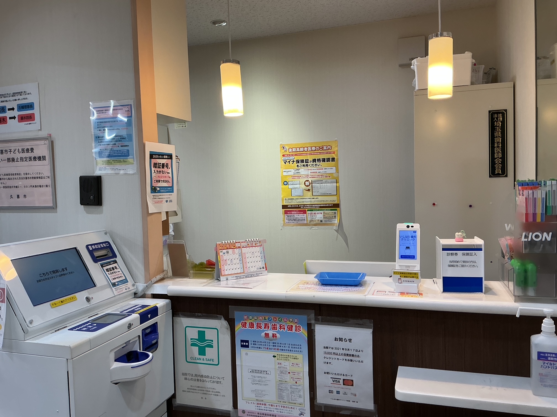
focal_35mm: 29
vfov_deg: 48.2
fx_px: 467
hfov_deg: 61.7
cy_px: 208
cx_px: 278
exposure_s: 1/100
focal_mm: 3
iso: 64
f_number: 1.8
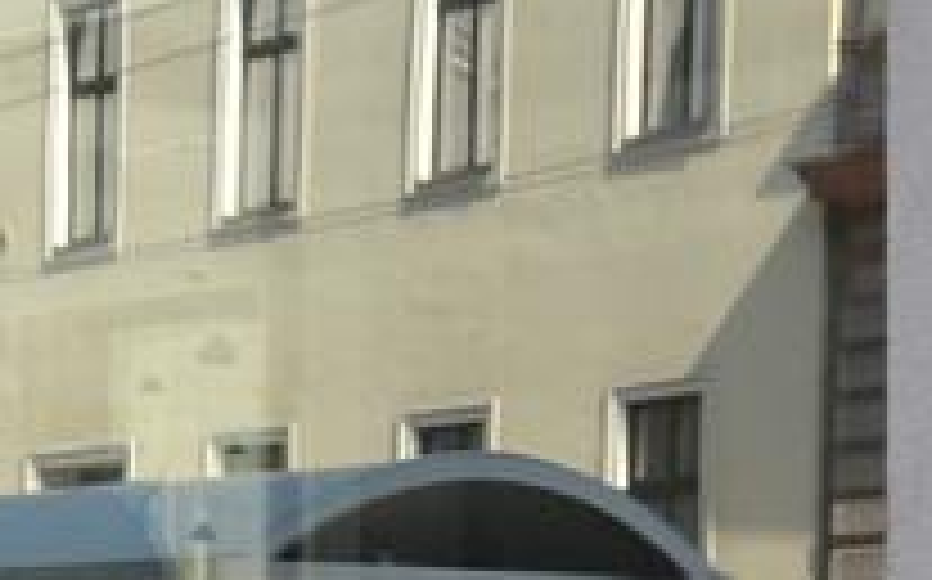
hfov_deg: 10.9
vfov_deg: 6.9
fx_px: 4810
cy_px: 411
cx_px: -108
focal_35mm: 190
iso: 180
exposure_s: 1/125
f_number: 5.6
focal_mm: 25
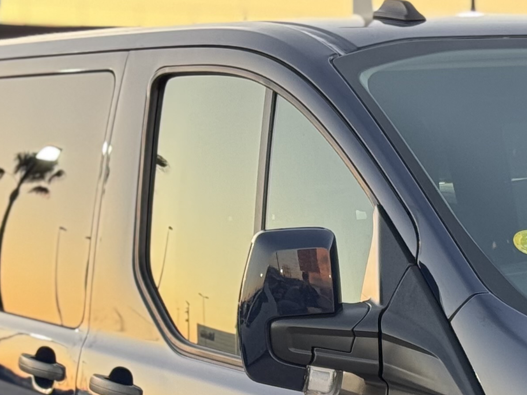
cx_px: 568
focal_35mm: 162
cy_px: 522
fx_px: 2466
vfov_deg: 9.0
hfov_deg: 12.0
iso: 125
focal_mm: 6.76
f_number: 1.78
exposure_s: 1/103
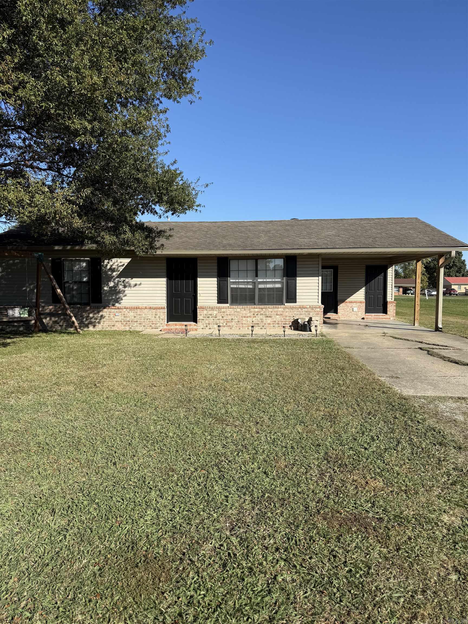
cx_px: 234
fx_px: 433
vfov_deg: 71.6
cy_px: 312
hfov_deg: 56.8
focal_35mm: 24
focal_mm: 6.76
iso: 80
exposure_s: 1/3953
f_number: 1.78
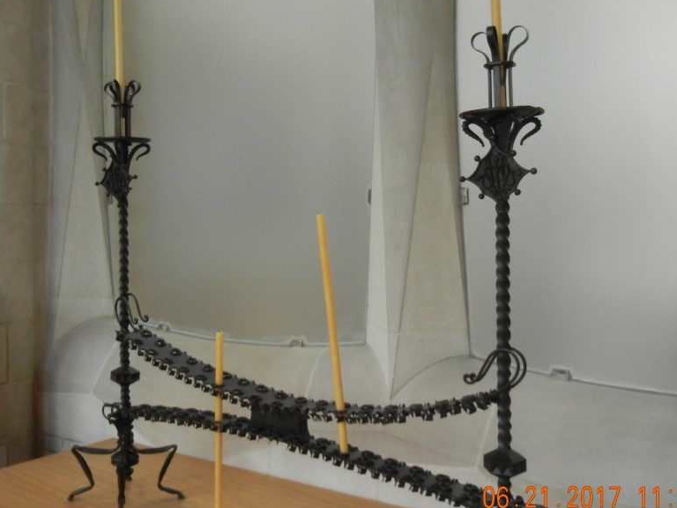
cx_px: 309
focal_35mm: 40
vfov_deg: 35.9
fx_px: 782
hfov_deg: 46.7
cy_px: 229
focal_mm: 5.4
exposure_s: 1/250
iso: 620
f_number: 3.5
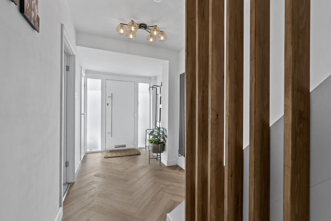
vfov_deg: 70.5
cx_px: 166
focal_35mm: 17
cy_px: 110
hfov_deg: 93.3
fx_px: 156
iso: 400
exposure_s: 1/50
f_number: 8
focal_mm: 16
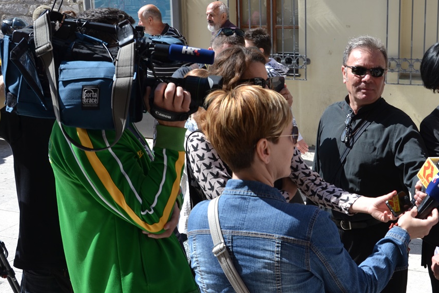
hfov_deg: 34.3
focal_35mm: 58
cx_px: 281
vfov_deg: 23.3
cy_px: 111
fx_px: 707
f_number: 7.1
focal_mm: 24
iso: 100
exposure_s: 1/200
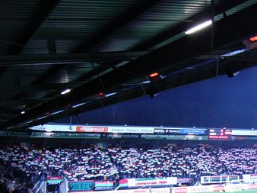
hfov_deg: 31.8
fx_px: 438
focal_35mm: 59
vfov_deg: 24.5
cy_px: 148
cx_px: 208
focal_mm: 5.8
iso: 200
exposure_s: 1/13
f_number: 2.8
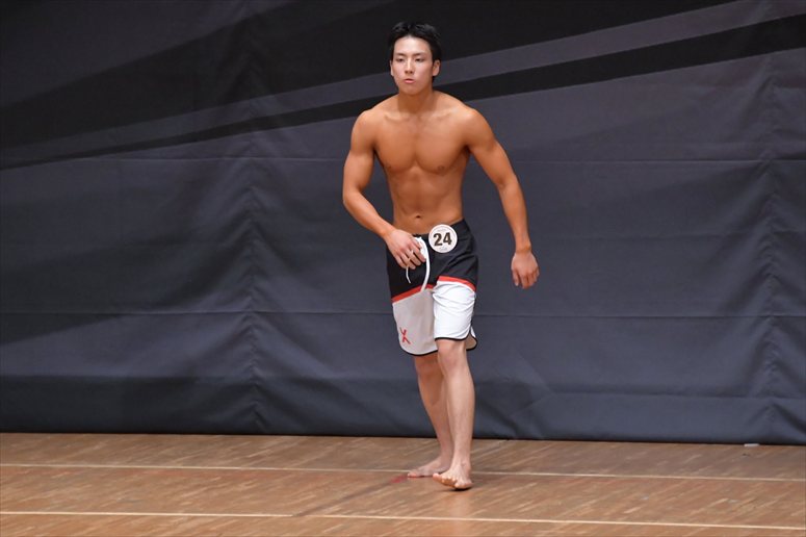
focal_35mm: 345
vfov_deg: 4.0
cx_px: 403
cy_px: 268
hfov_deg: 6.0
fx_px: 7720
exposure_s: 1/400
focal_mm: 230
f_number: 5.6
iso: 6400
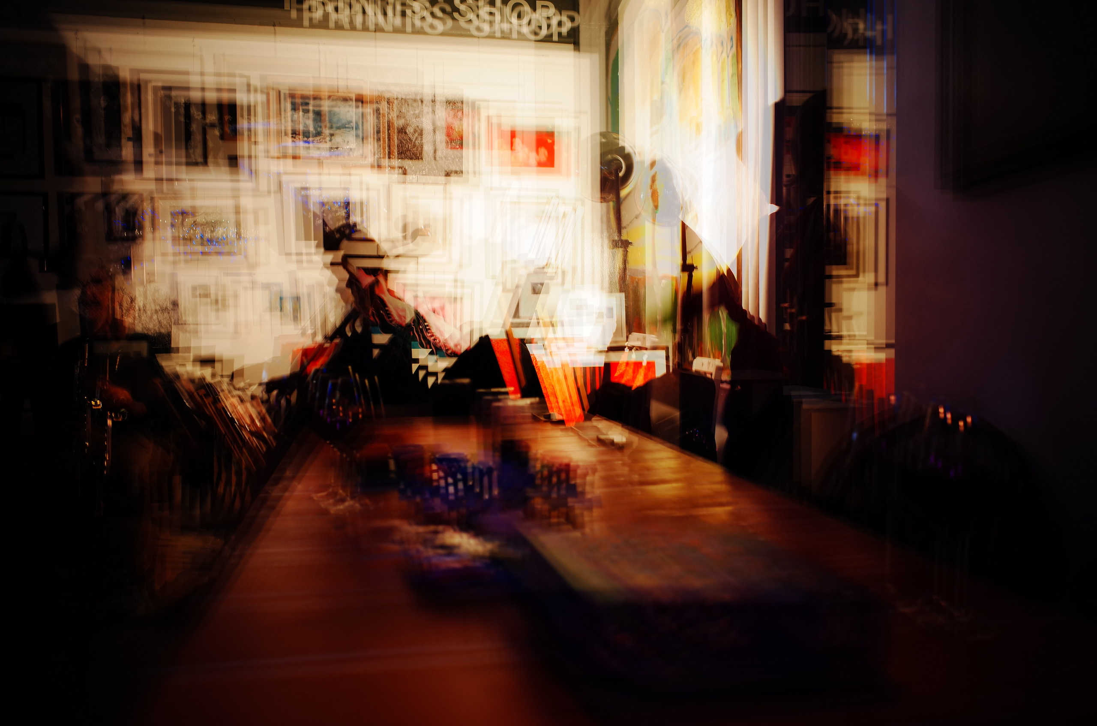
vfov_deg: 46.2
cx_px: 548
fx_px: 852
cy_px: 363
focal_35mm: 28
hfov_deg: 65.6
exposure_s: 1/8
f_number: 2.8
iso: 400
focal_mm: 18.3
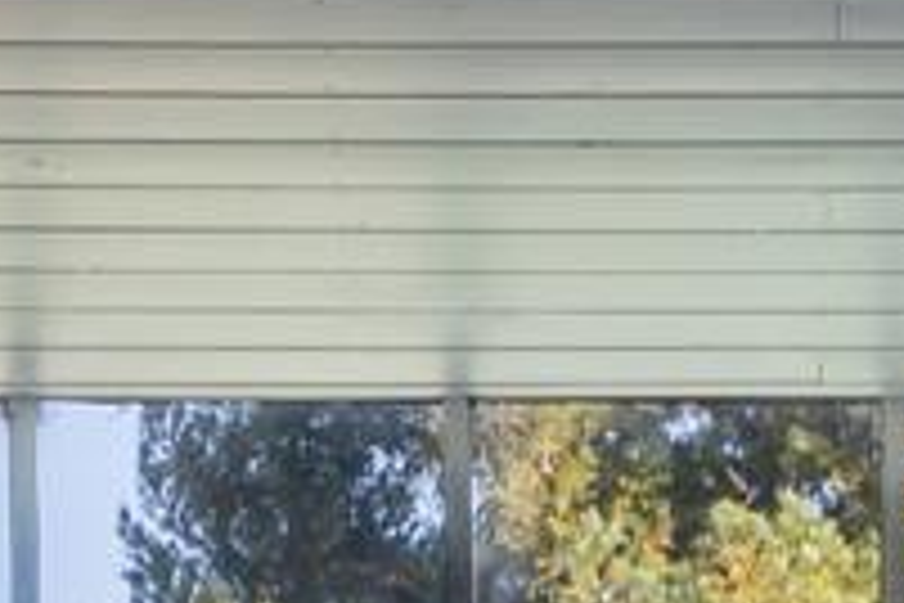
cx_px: 819
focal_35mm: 261
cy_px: 2180
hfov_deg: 7.9
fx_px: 6553
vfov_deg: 4.9
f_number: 5.6
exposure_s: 1/160
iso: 400
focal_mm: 35
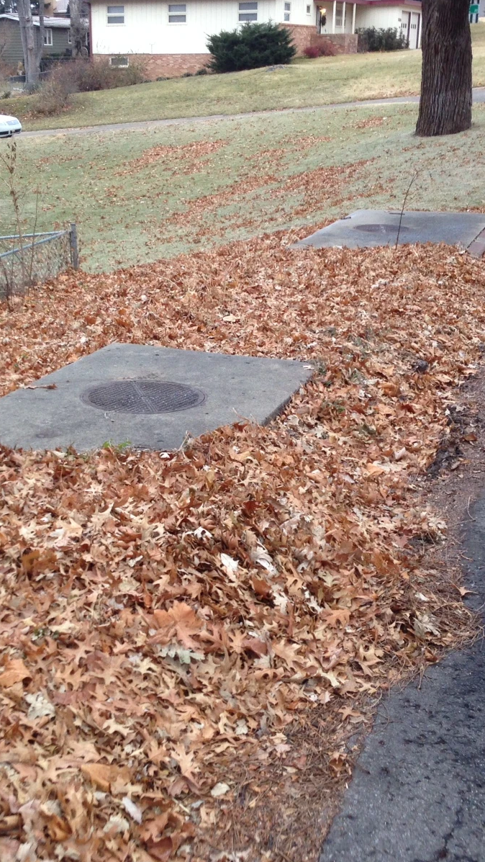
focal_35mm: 49
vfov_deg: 42.1
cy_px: 434
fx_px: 1119
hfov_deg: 24.4
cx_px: 174
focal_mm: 4.12
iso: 64
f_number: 2.4
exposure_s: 1/120
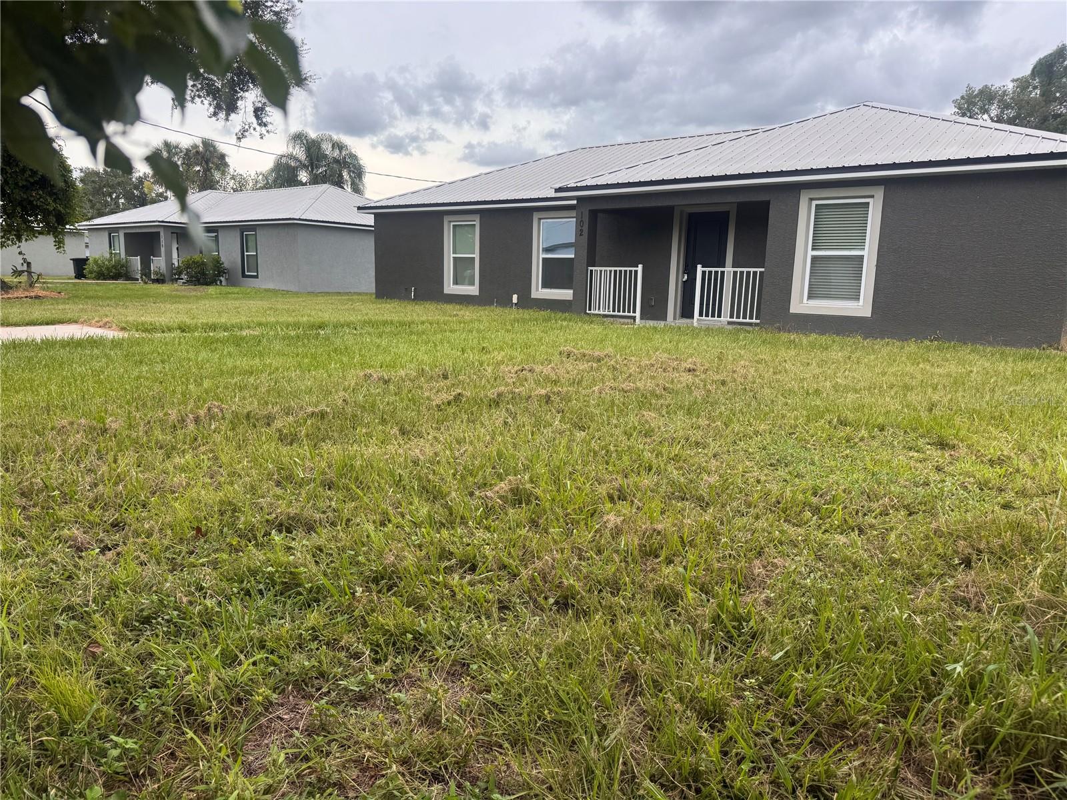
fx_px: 740
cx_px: 534
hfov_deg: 71.6
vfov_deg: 56.8
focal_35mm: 24
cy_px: 400
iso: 80
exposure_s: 1/1215
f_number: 1.78
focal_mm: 6.76
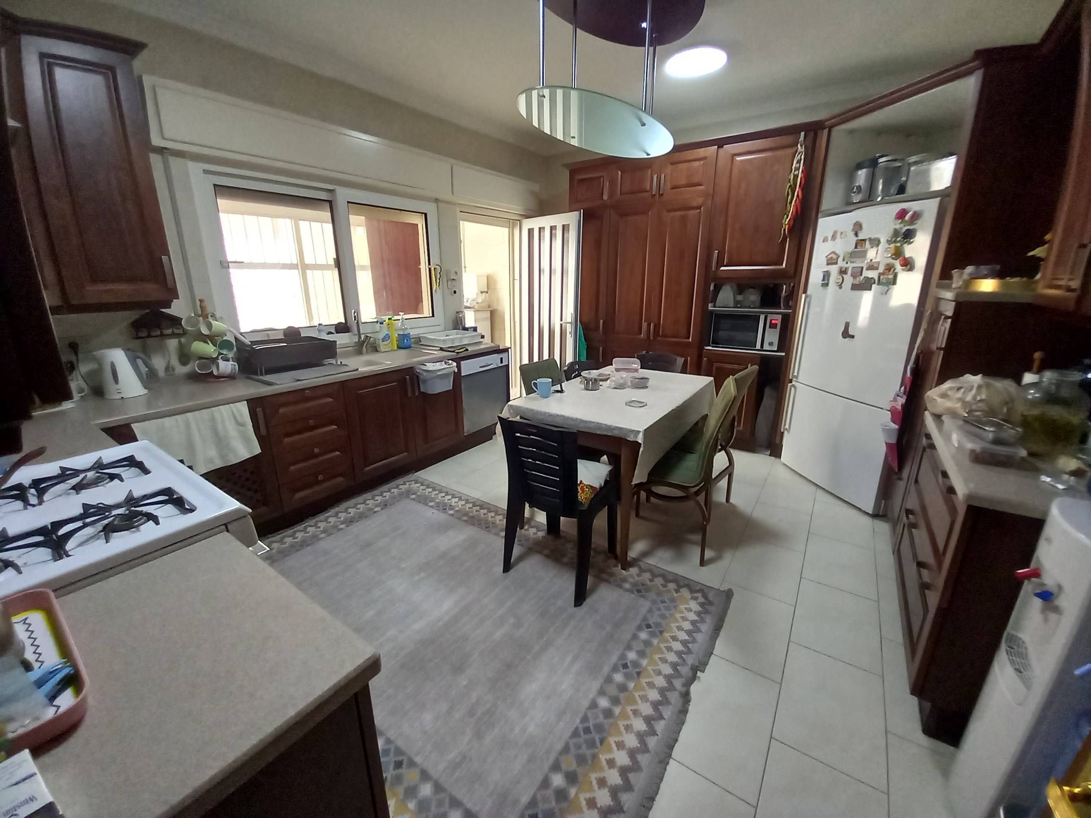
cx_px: 546
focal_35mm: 13
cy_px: 409
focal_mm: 1.13
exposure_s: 1/33
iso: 160
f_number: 2.2
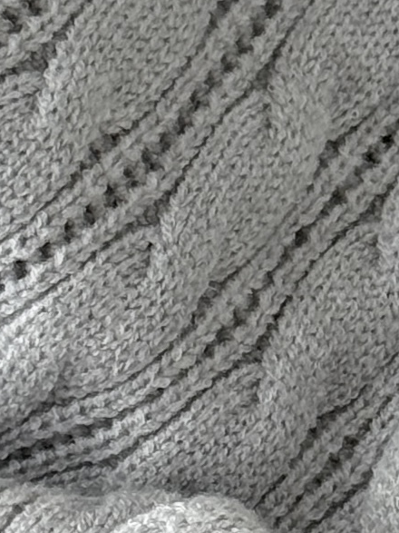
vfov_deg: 16.6
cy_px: 632
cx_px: 281
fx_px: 1753
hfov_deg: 13.0
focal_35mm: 114
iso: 50
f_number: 1.78
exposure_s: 1/178
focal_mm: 6.76
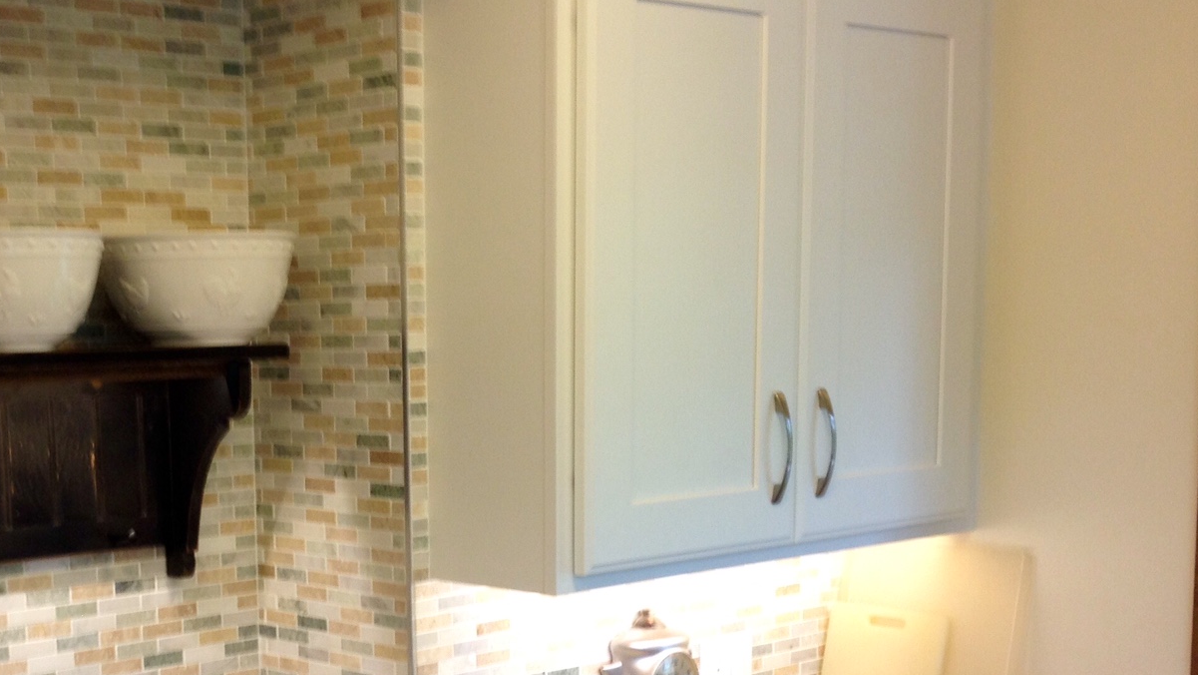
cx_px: 342
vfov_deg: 18.3
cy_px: 603
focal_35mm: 65
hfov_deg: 31.9
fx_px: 2065
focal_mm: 4.28
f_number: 2.4
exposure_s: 1/30
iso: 50
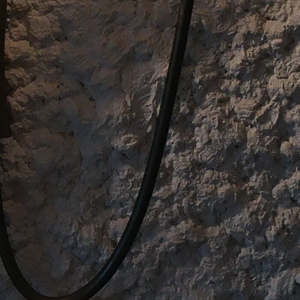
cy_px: -138
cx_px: -47
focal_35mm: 147
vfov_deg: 11.4
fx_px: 1441
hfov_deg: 11.7
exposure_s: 1/33
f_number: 2.2
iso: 32
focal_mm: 4.15
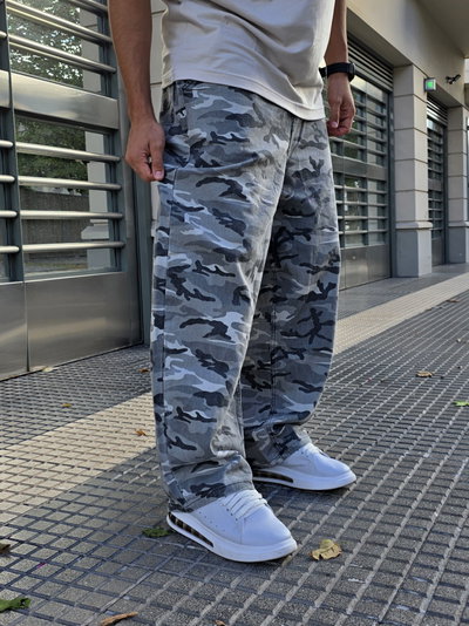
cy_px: 313
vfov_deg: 73.9
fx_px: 416
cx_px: 234
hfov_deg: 58.8
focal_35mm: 23
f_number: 1.7
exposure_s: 1/227
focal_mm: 6.3
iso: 12
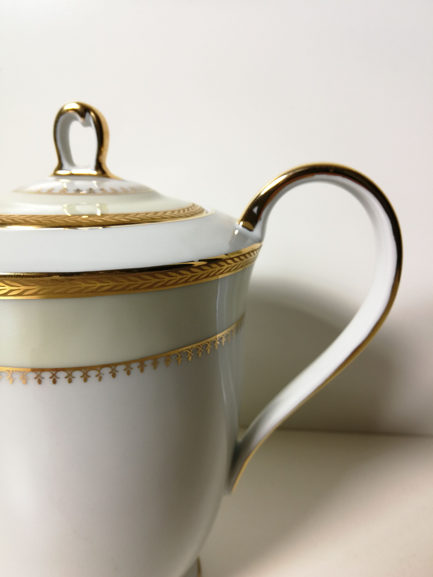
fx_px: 450
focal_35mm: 27
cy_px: 288
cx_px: 216
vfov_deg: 65.3
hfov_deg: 51.4
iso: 64
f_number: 2.2
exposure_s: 1/50
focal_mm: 3.95
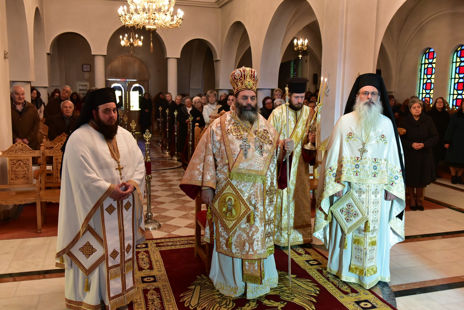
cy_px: 155
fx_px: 413
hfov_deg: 58.7
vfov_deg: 41.2
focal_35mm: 32
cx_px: 232
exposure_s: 1/160
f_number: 4.5
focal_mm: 32
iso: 4000
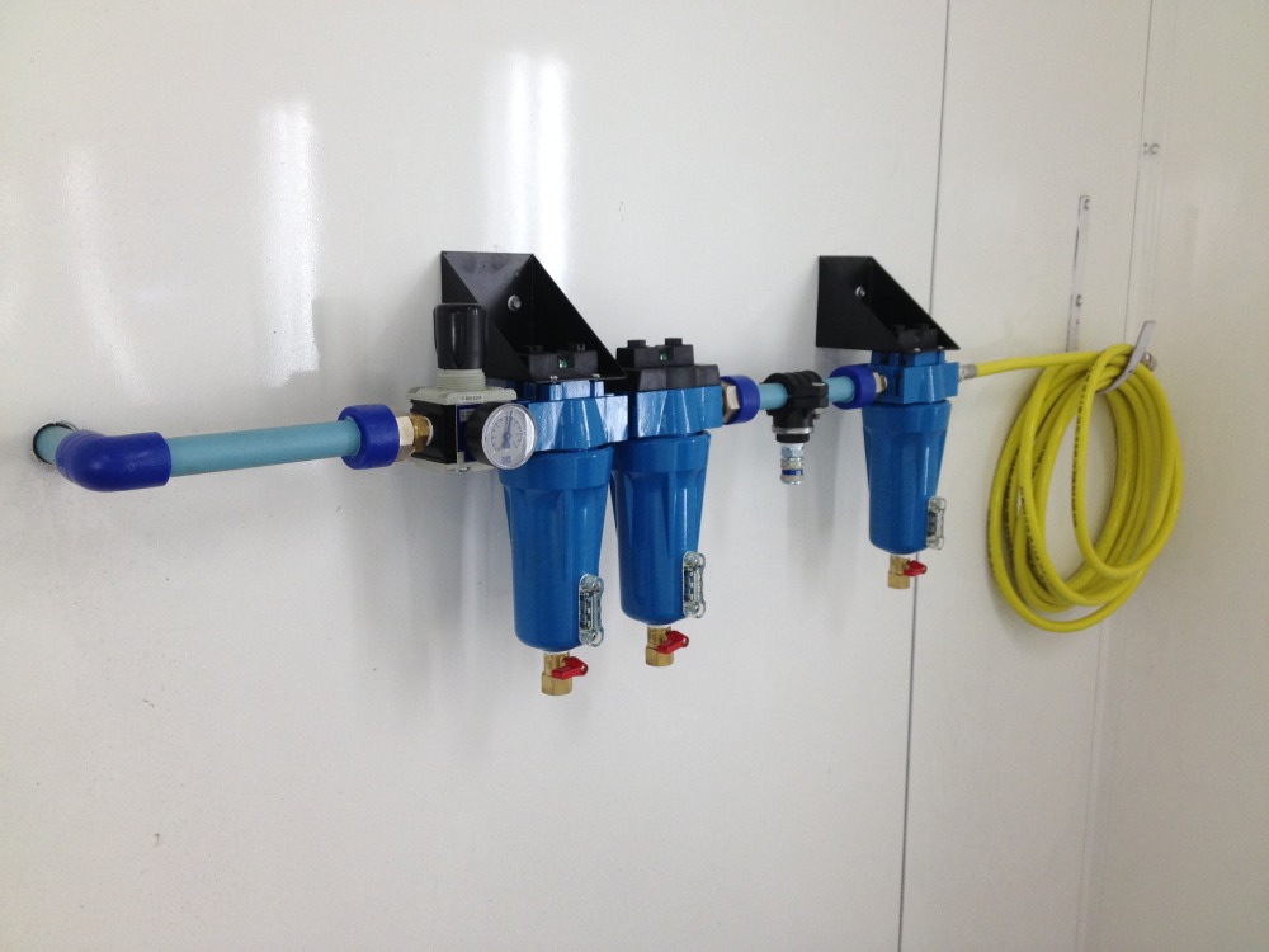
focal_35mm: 35
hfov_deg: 52.6
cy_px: 476
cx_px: 634
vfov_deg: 40.7
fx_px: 1283
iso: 100
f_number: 2.4
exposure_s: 1/100
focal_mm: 4.28
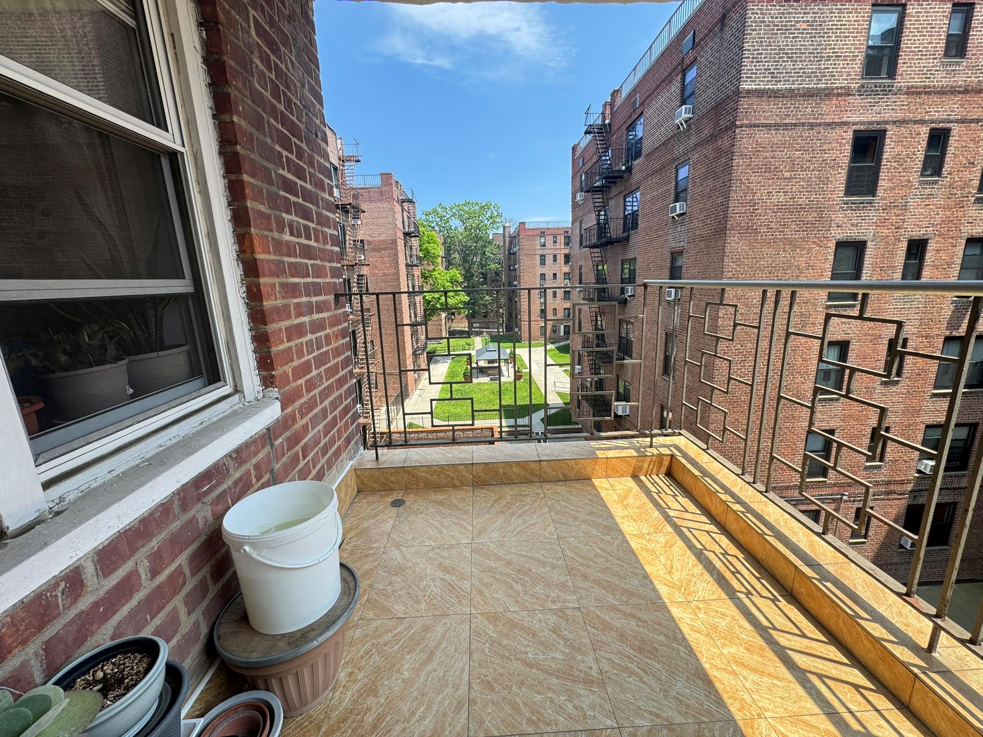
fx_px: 398
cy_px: 368
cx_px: 492
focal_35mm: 14
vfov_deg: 85.7
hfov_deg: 102.1
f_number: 2.2
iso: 40
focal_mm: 2.22
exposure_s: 1/440
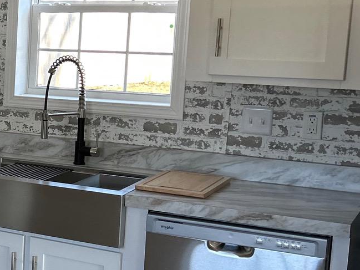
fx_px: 853
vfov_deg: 18.0
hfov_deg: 20.5
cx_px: -176
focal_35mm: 82
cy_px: 146
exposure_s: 1/121
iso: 100
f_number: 1.5
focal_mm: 5.7
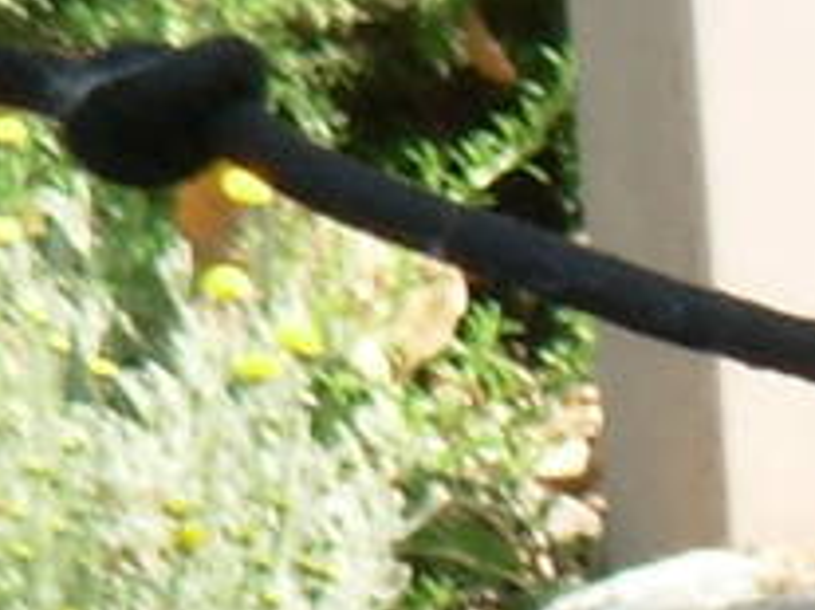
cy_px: 1570
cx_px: 2957
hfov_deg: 1.7
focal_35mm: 1185
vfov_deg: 1.3
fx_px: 27884
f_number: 4.7
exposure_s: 1/102
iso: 50
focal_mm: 25.3
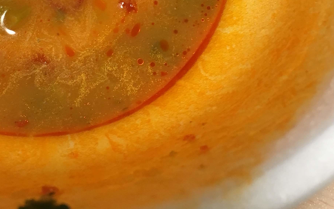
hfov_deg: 29.9
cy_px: -10
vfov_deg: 18.5
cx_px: 100
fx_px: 619
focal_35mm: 68
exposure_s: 1/30
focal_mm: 4.15
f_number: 2.2
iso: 100
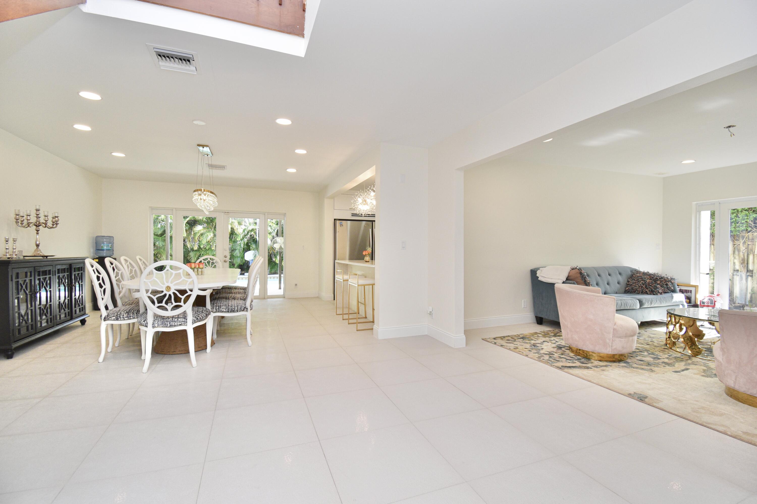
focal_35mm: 15
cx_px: 378
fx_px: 315
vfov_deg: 77.3
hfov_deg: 100.4
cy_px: 252
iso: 400
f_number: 5.6
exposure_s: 1/125
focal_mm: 10
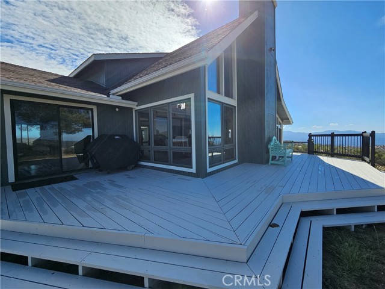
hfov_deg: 106.2
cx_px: 192
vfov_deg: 89.9
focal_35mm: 13
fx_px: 145
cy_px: 144
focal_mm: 2.2
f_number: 2.2
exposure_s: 1/2730
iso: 50
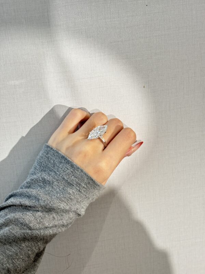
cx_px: 102
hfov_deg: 28.0
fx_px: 411
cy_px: 137
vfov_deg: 36.8
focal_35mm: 52
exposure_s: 1/100
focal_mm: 5.96
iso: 50
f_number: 1.6
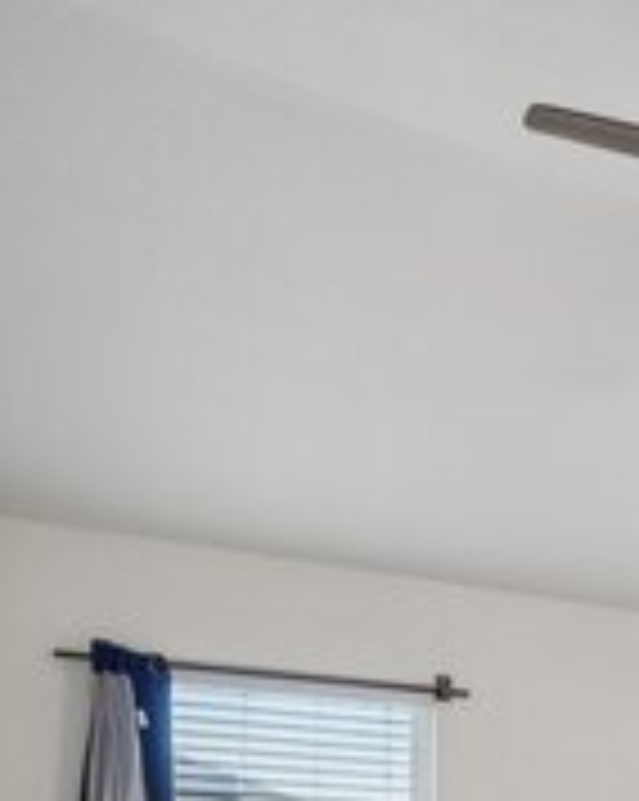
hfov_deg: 19.2
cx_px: 1220
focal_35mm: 54
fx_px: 1279
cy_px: 956
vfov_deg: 29.9
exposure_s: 1/6
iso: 400
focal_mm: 16
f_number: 8
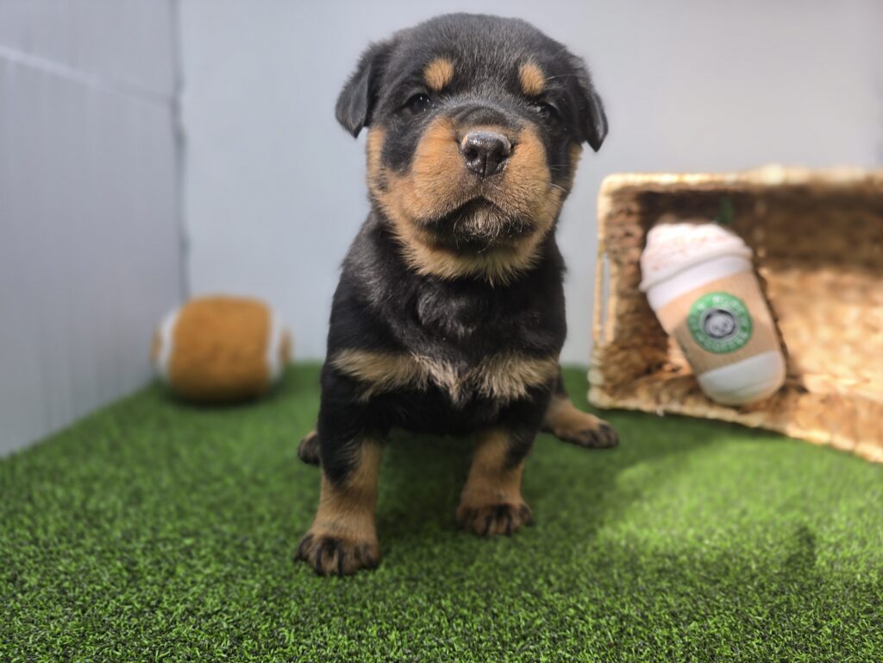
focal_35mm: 23
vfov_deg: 58.9
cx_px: 442
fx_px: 587
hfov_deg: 73.9
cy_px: 332
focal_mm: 6.3
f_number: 1.7
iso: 40
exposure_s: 1/120
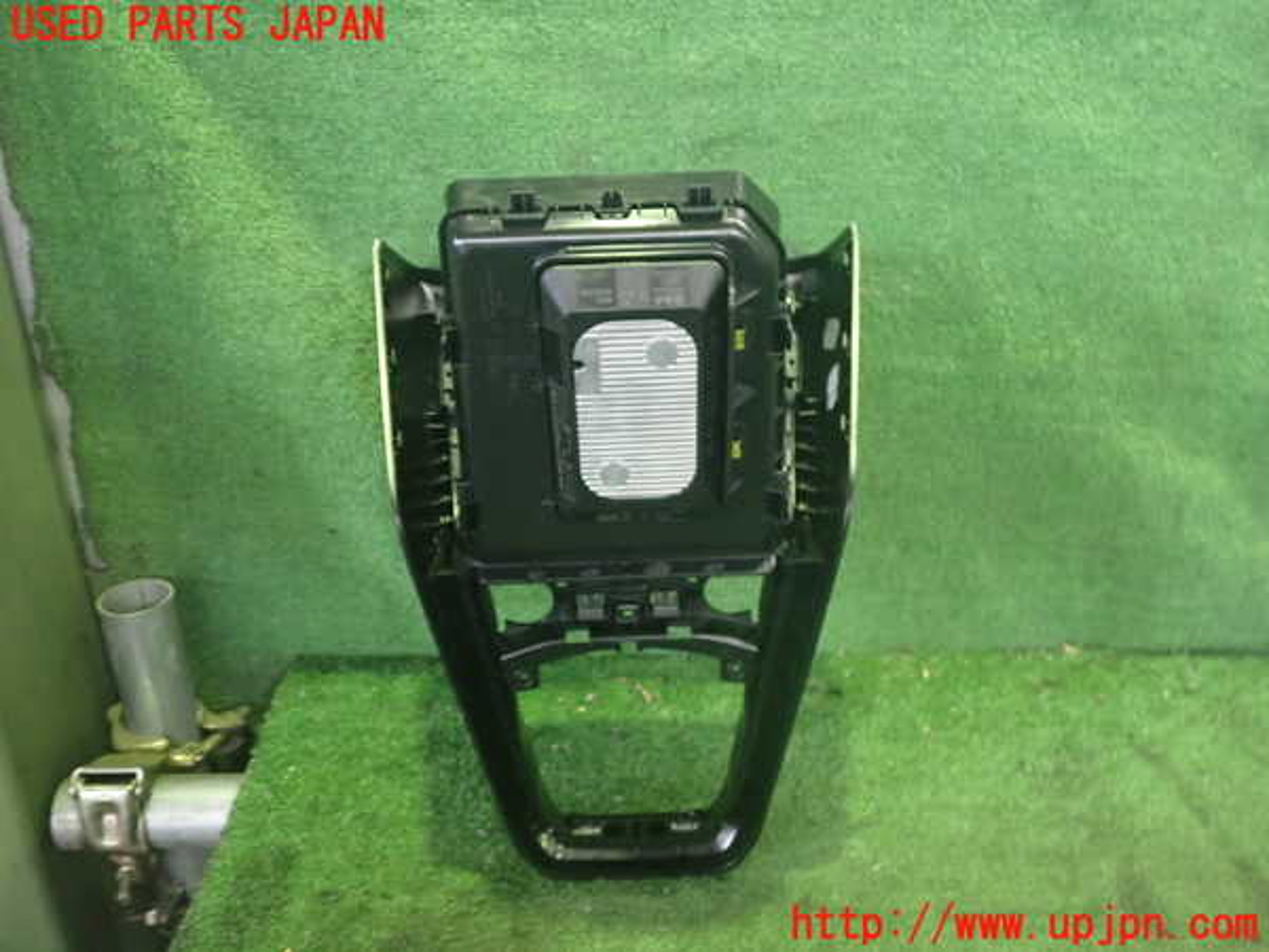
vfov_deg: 46.8
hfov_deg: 60.0
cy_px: 476
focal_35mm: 30
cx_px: 634
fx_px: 1100
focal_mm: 5.4
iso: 800
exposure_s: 1/25
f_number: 2.3
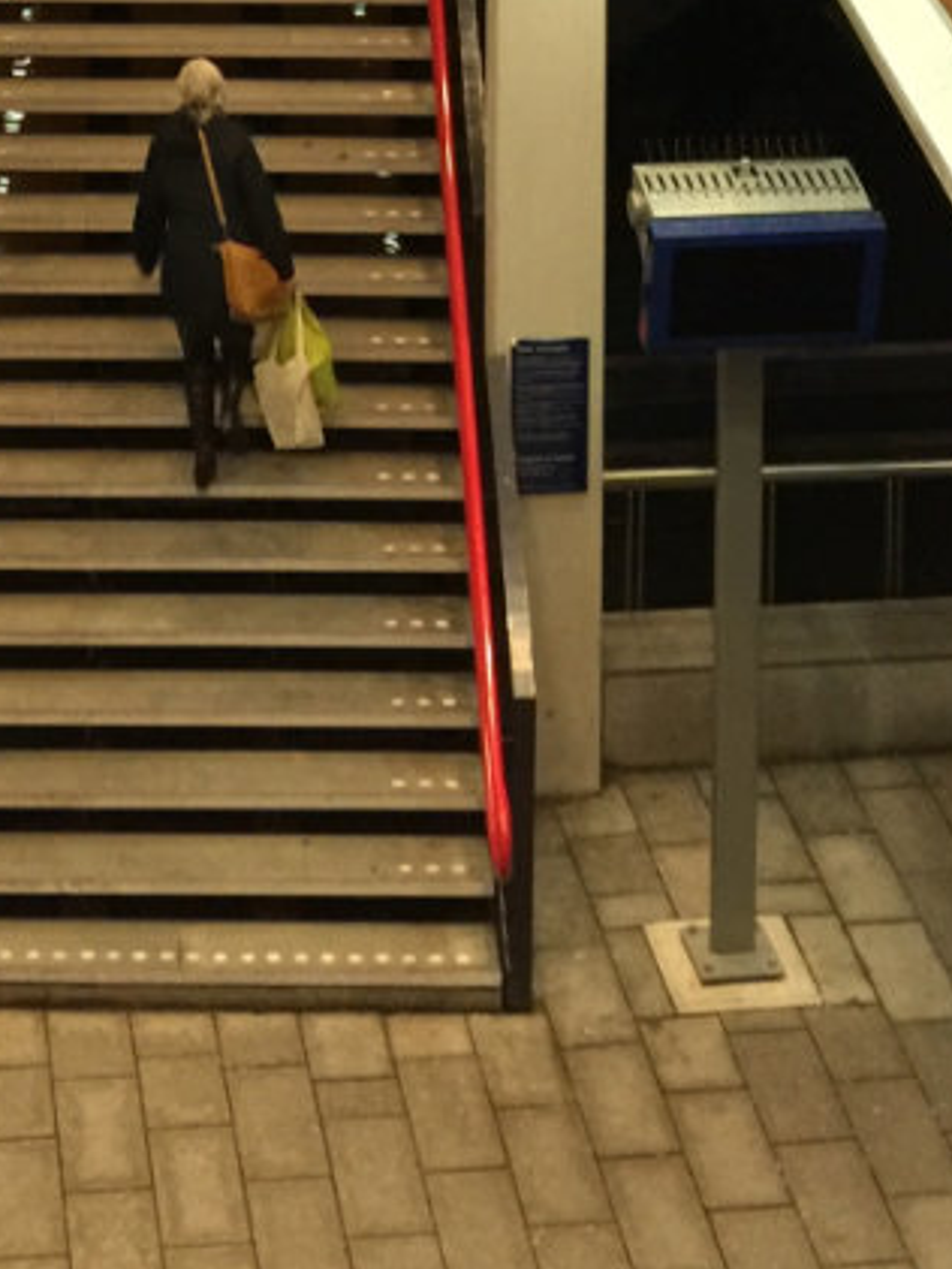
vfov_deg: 18.2
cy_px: -722
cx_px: 151
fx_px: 3445
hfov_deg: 15.6
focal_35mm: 94
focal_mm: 4.2
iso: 160
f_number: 2.2
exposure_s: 1/17
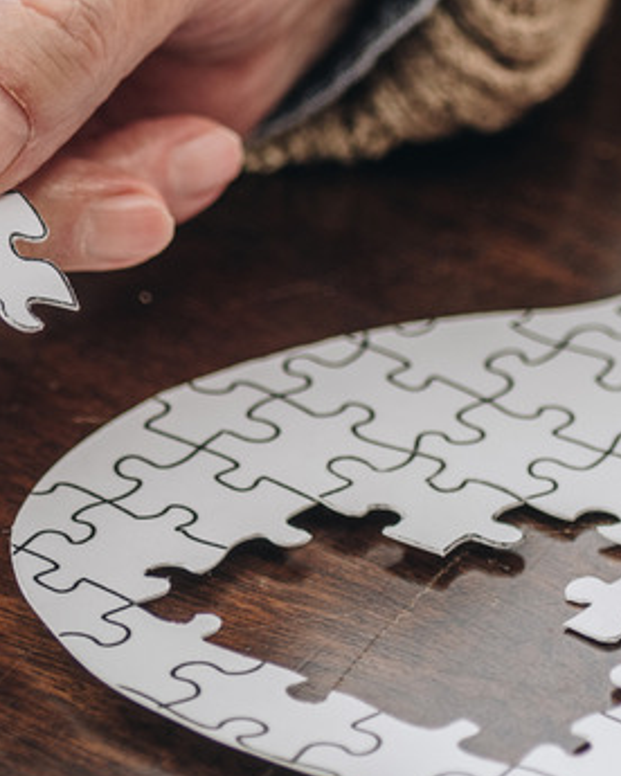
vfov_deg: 4.4
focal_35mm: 444
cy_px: 101
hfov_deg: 3.5
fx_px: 10200
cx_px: 504
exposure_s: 1/200
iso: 100
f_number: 2.8
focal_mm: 102
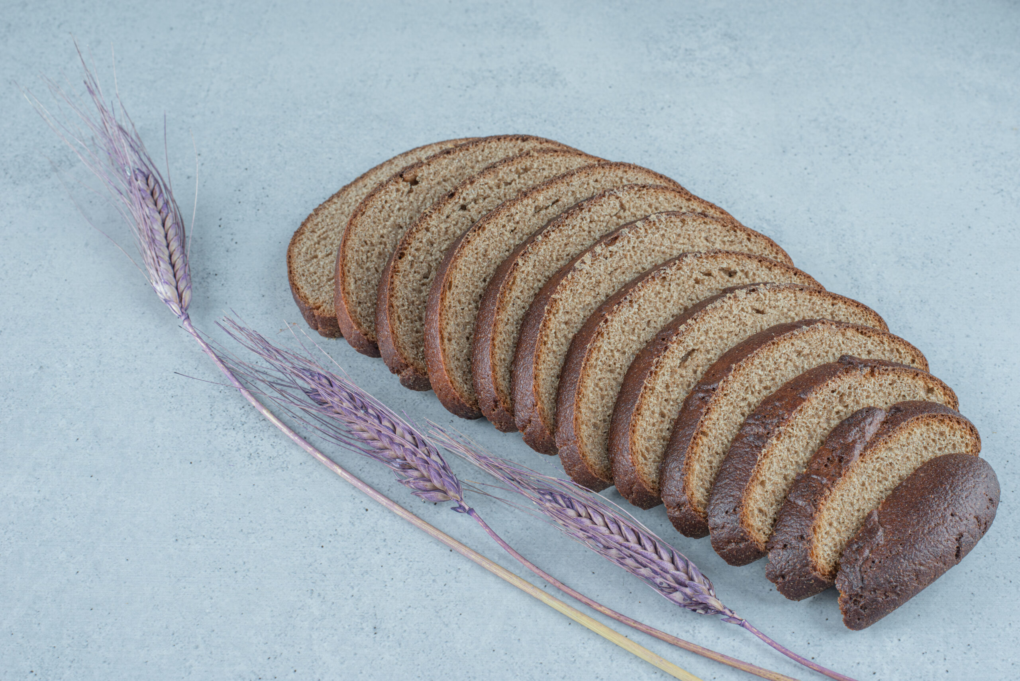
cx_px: 510
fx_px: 1417
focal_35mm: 50
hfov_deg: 39.6
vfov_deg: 27.0
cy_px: 340
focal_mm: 50
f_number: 10
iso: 320
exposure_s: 1/100
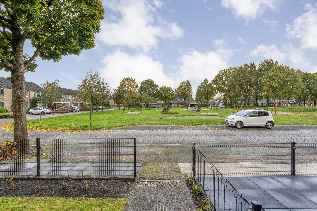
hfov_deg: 92.6
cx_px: 158
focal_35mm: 17
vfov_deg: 69.8
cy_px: 106
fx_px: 151
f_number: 10
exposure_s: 1/100
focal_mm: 17.2
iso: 800
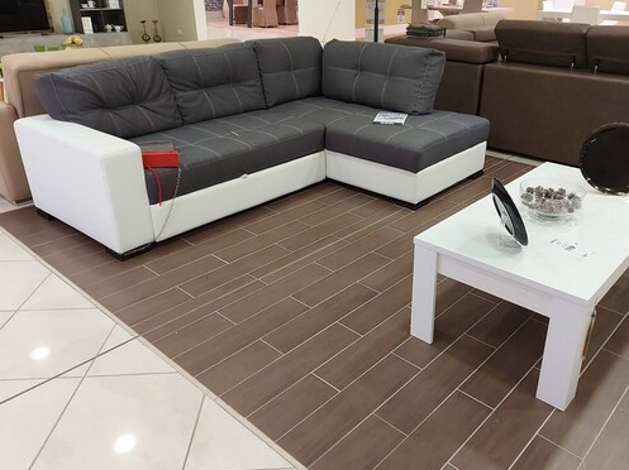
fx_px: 527
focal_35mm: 29
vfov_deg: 48.1
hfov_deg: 61.4
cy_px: 214
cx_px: 361
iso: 200
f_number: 1.8
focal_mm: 5.23
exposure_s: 1/50
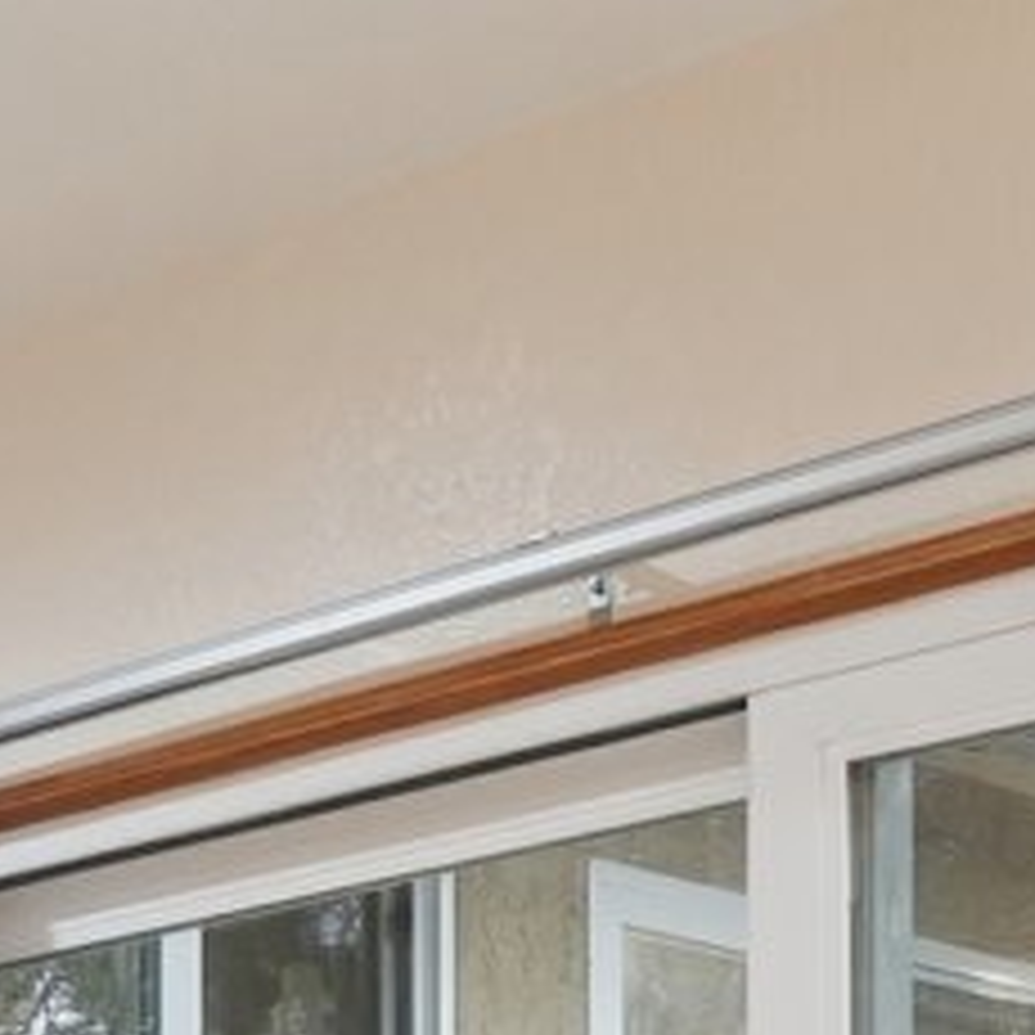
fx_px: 3586
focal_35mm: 106
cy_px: 1771
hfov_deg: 14.3
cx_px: -882
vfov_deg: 14.7
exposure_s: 1/20
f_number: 8
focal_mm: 14
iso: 800
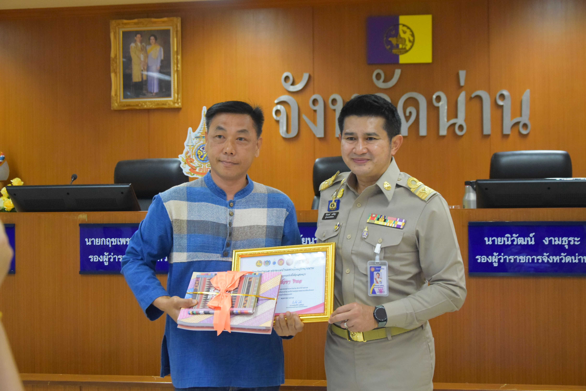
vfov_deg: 21.6
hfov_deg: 31.9
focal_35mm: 63
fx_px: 1026
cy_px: 196
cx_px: 293
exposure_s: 1/125
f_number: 5.6
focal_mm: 42
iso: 3200
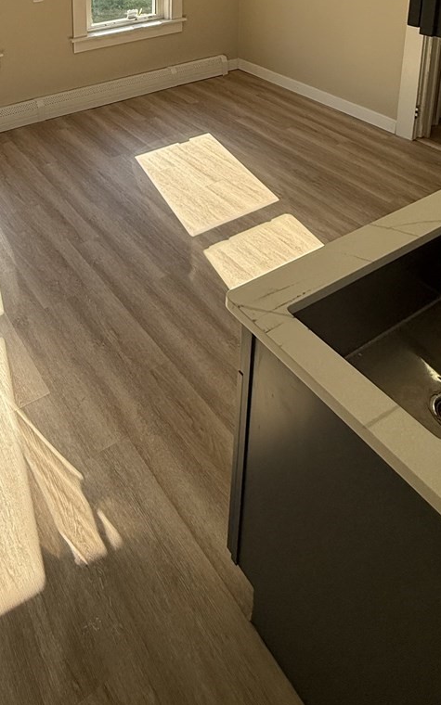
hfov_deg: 40.2
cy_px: 12
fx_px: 577
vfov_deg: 51.4
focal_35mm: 30
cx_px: 89
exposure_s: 1/416
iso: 64
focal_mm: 2.22
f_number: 2.2
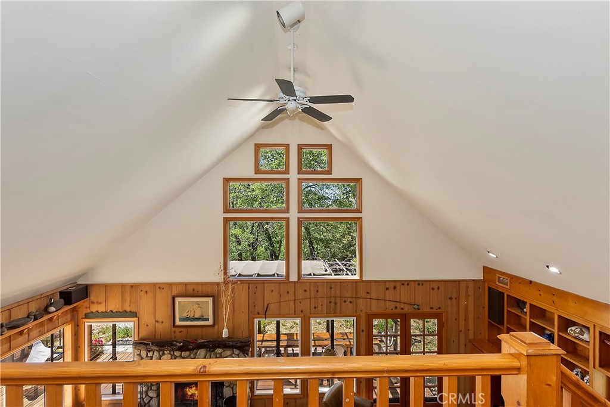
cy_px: 204
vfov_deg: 70.5
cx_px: 305
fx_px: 288
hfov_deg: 93.3
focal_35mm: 17
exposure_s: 1/30
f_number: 8
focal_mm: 11.5
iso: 100
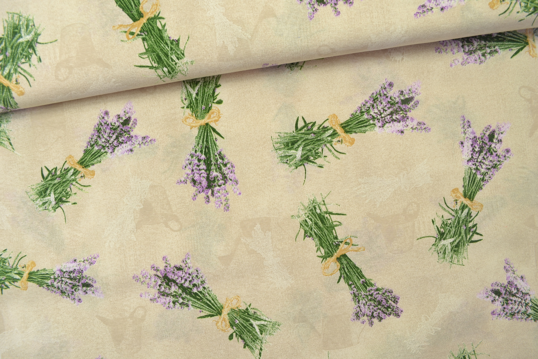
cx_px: 269
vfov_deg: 47.9
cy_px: 180
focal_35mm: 27
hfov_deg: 67.4
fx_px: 403
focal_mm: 18
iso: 100
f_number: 5.6
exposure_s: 1/25
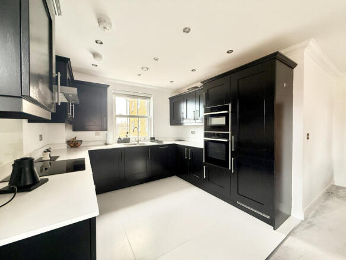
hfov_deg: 102.1
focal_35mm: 14
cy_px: 130
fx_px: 140
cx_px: 173
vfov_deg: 85.7
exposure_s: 1/99
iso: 200
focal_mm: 2.22
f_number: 2.2
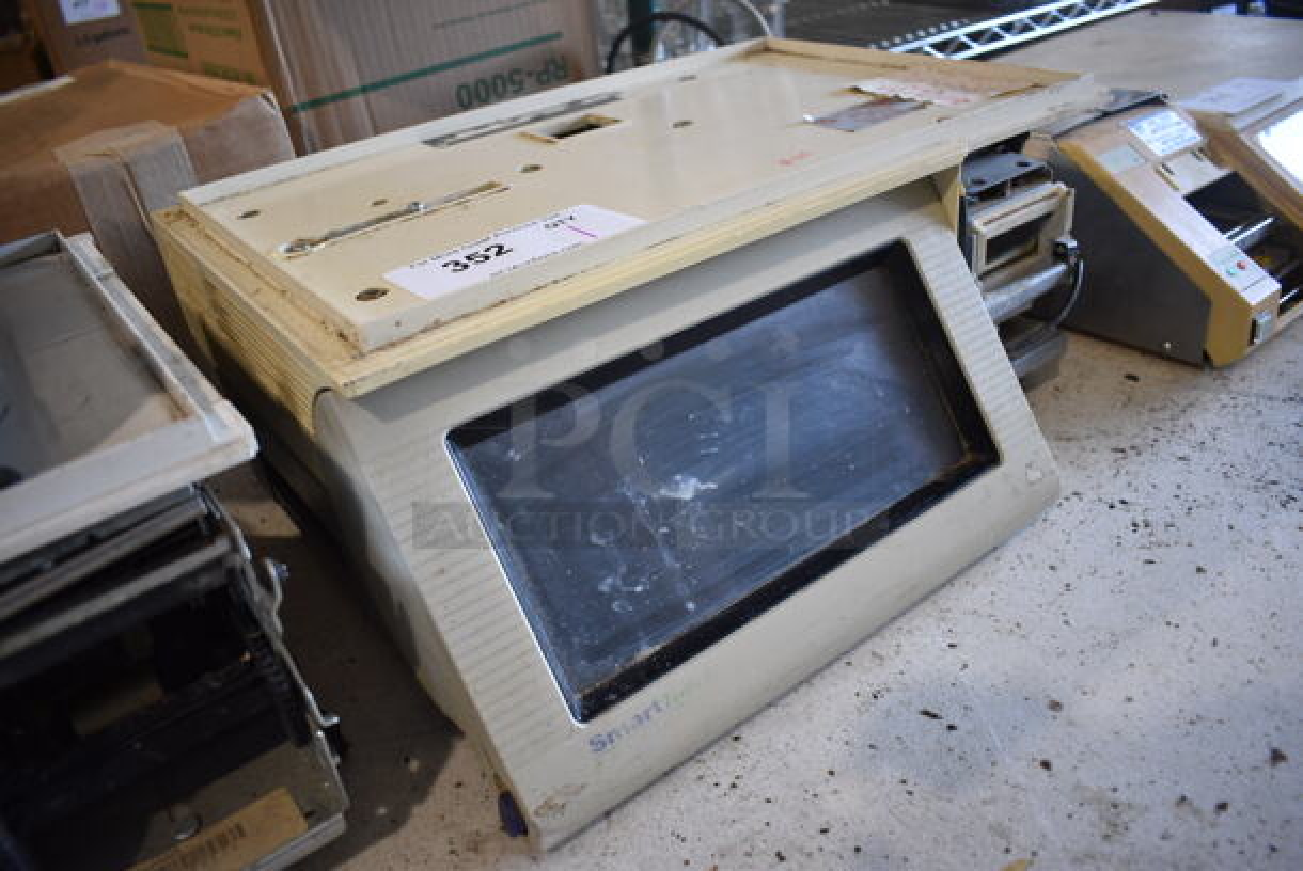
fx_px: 978
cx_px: 652
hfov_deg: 67.3
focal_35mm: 27
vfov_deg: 48.0
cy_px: 436
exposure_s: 1/125
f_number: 3.5
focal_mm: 18
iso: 800
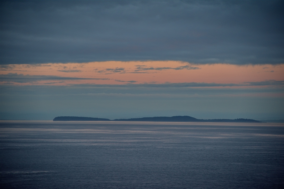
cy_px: 94
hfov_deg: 17.1
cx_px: 142
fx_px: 947
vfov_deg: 11.4
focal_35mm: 120
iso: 800
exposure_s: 1/250
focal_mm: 120
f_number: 4
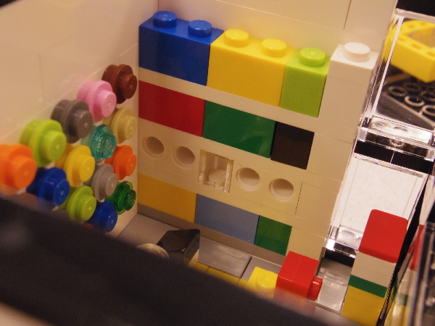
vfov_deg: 32.2
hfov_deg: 42.1
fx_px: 565
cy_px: 163
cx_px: 218
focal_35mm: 45
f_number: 4.5
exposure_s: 1/60
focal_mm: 8.1
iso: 1000
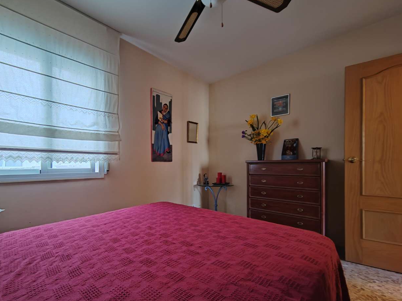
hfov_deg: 93.0
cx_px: 156
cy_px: 166
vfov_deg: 77.8
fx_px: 186
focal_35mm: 16
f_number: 2.2
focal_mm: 2.16
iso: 1250
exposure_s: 1/17
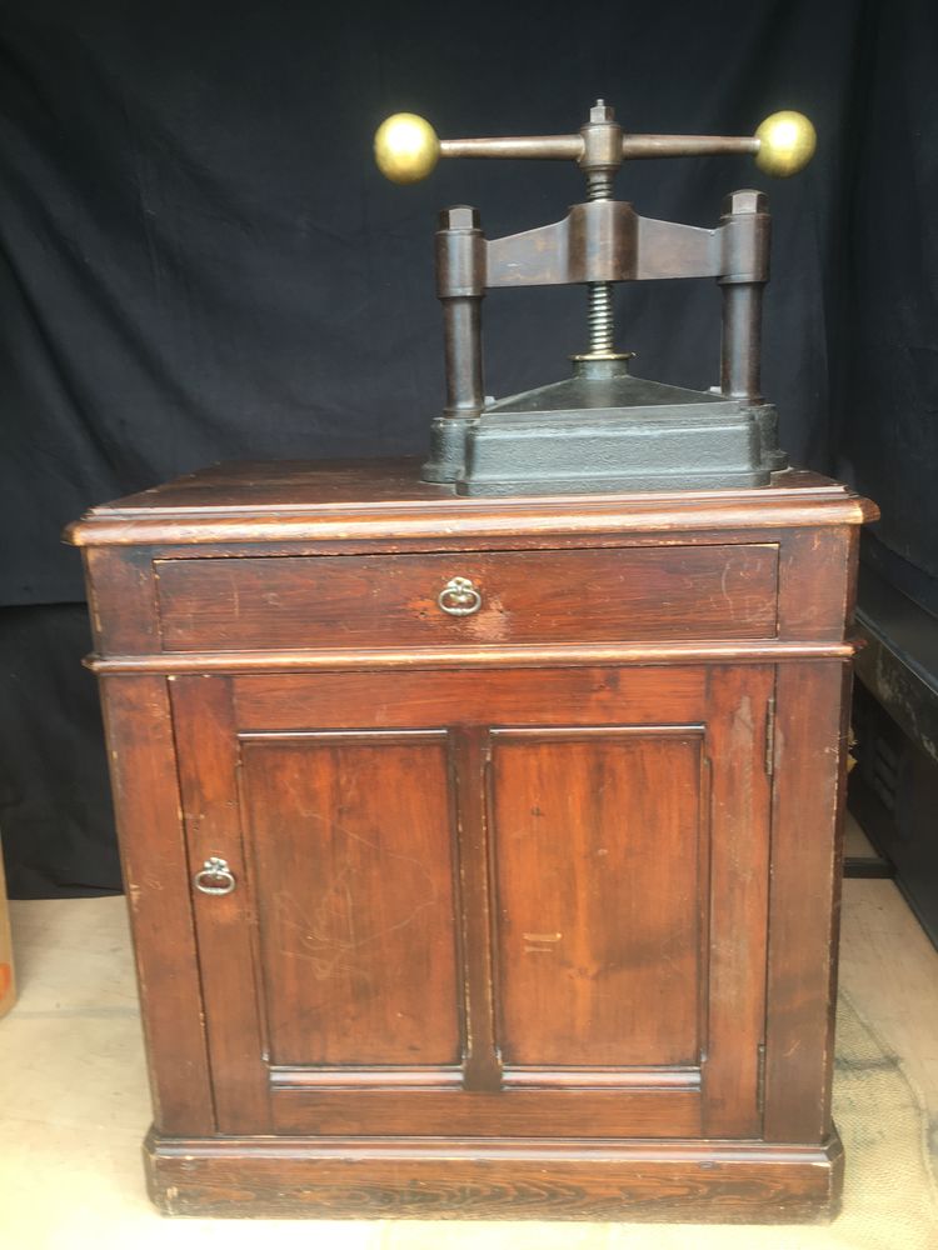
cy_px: 625
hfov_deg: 48.2
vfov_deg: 61.7
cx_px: 469
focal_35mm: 29
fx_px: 1048
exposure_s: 1/50
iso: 25
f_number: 2.2
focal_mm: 4.15
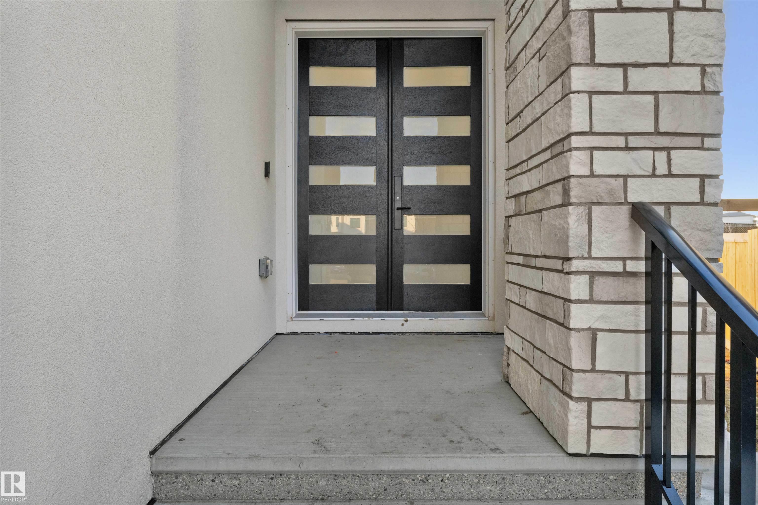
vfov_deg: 60.4
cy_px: 252
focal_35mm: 21
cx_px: 379
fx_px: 434
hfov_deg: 82.3
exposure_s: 1/320
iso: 1600
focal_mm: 20.6
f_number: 6.3
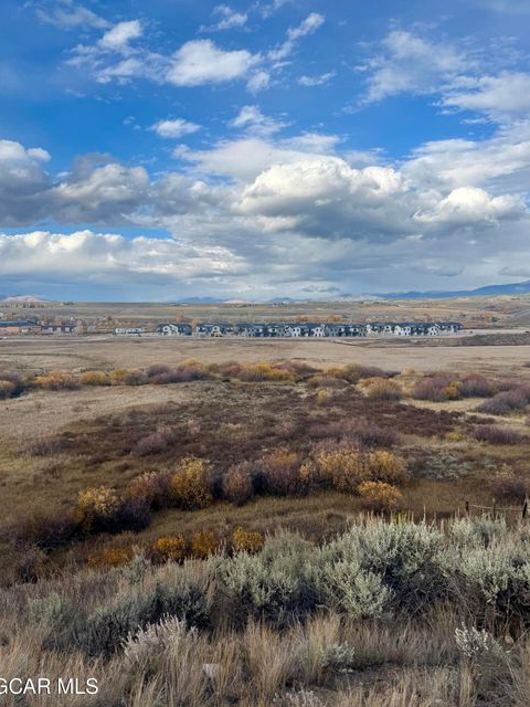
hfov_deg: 54.9
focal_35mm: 25
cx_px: 266
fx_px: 510
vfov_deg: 69.4
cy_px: 352
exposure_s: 1/3096
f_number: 1.78
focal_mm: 6.76
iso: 80
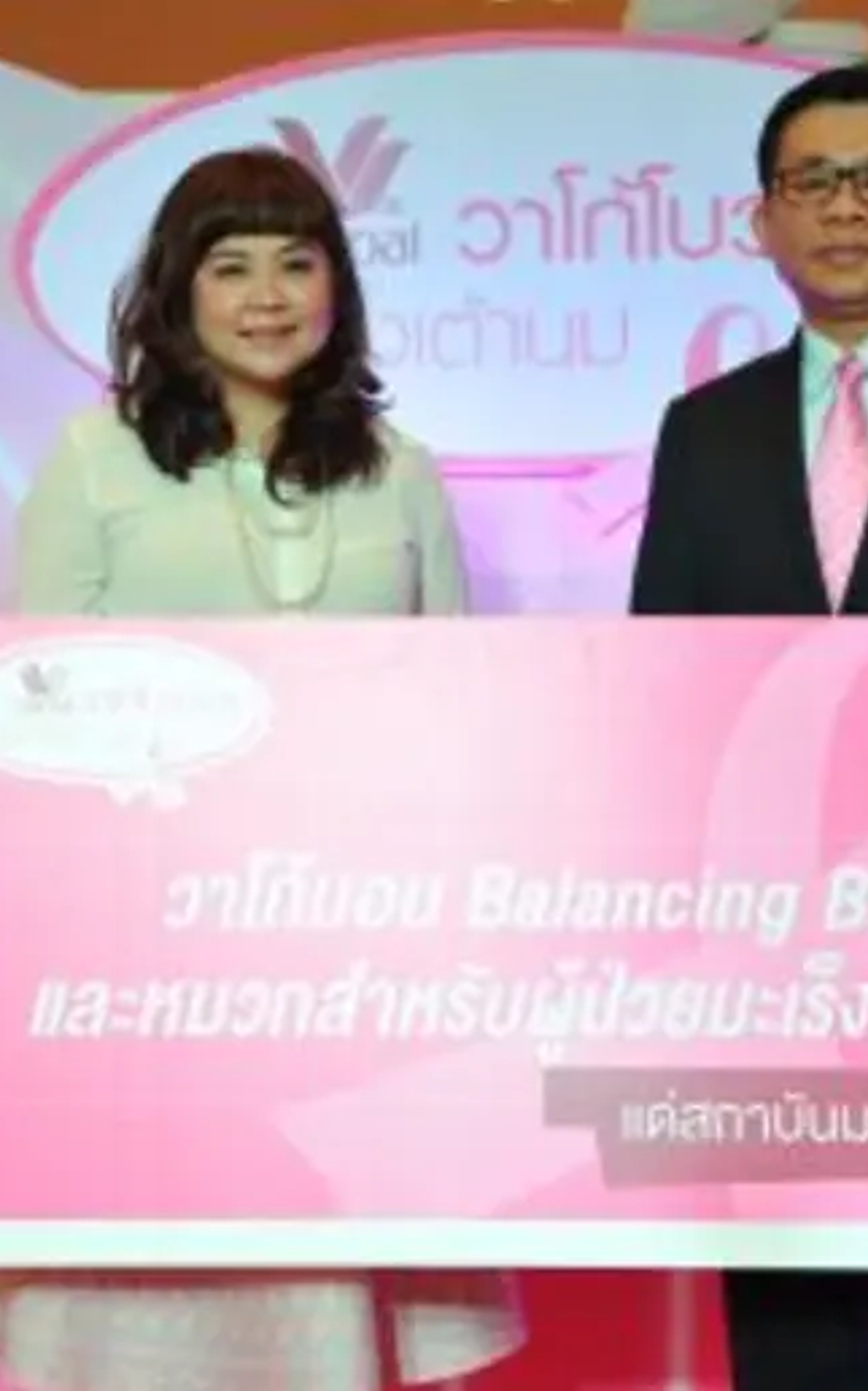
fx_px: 2918
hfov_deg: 16.9
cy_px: 694
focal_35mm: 77
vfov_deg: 26.8
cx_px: 485
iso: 320
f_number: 4
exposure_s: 1/125
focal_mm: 50
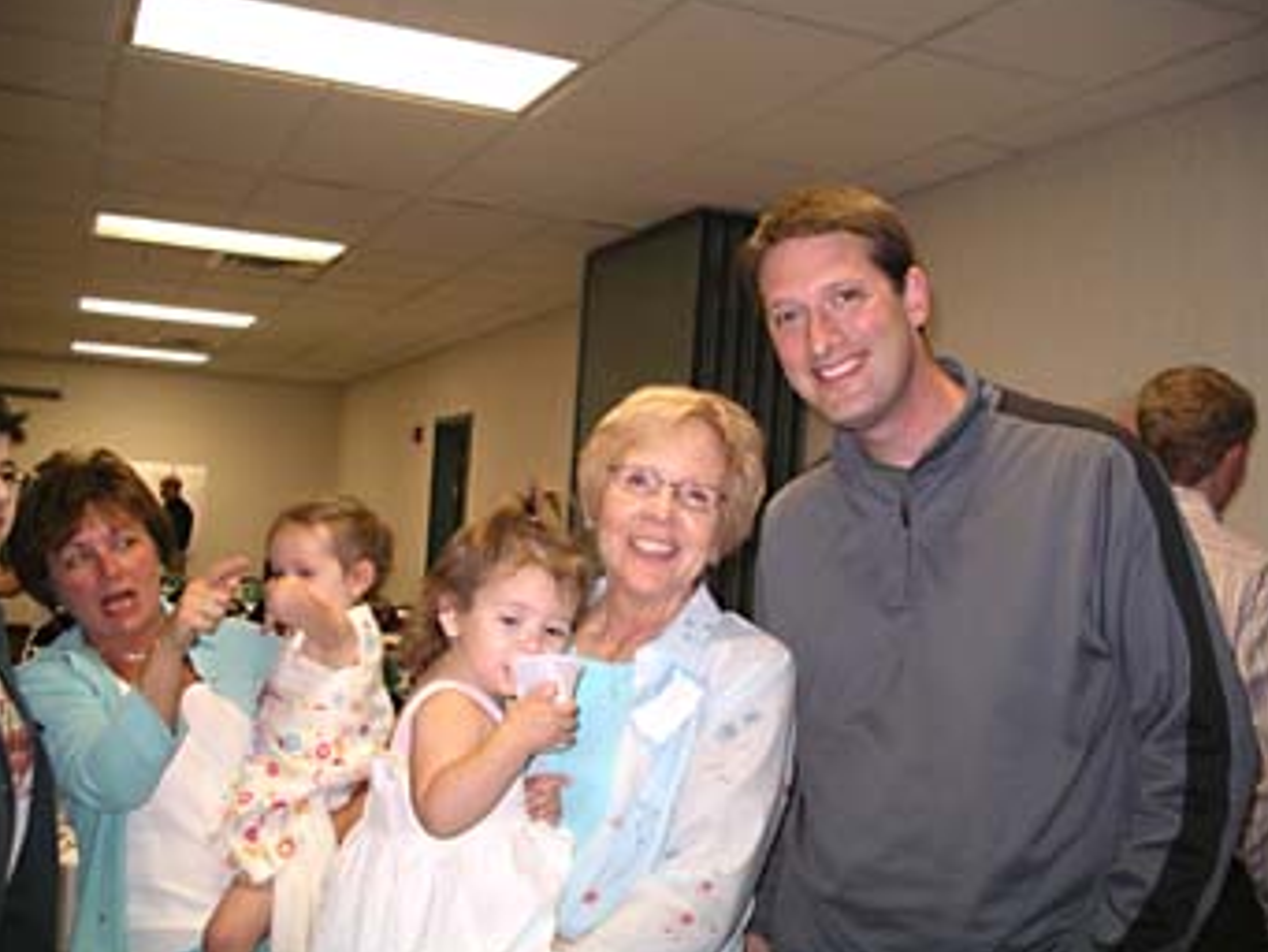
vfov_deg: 37.7
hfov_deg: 49.0
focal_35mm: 38
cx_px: 632
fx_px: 1392
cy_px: 470
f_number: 2.8
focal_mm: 7.8
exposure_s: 1/40
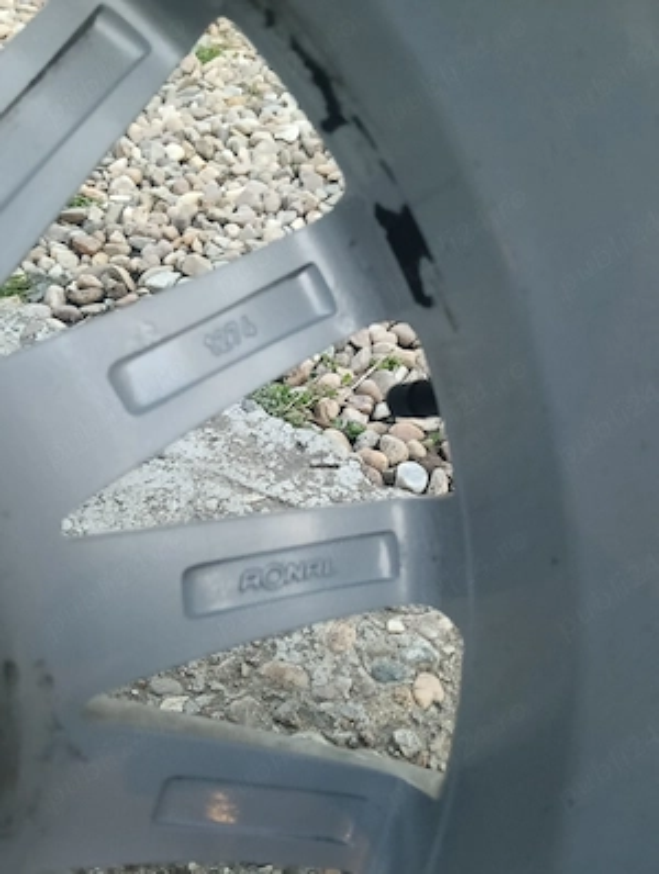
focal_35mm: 27
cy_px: 437
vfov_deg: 65.2
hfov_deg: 51.5
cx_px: 330
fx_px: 683
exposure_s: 1/25
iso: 1000
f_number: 1.8
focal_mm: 3.98
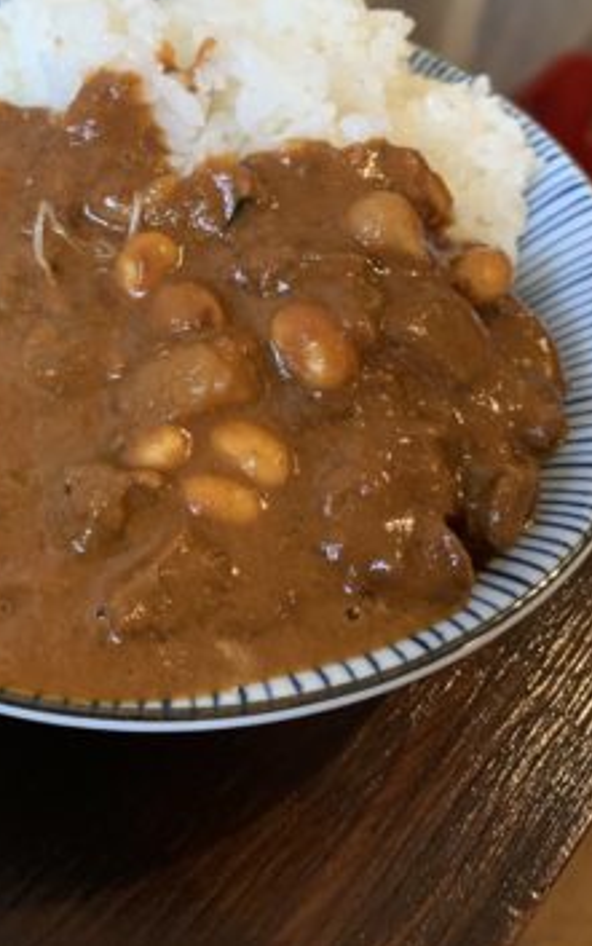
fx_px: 1006
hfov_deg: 31.9
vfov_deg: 49.1
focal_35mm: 39
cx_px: 117
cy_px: 281
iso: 400
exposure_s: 1/40
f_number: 1.8
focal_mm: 4.25
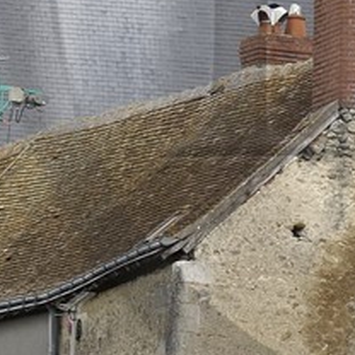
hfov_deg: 2.6
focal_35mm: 685
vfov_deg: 2.6
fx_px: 7948
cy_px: -51
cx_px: 515
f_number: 6.3
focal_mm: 70
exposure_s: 1/160
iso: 100
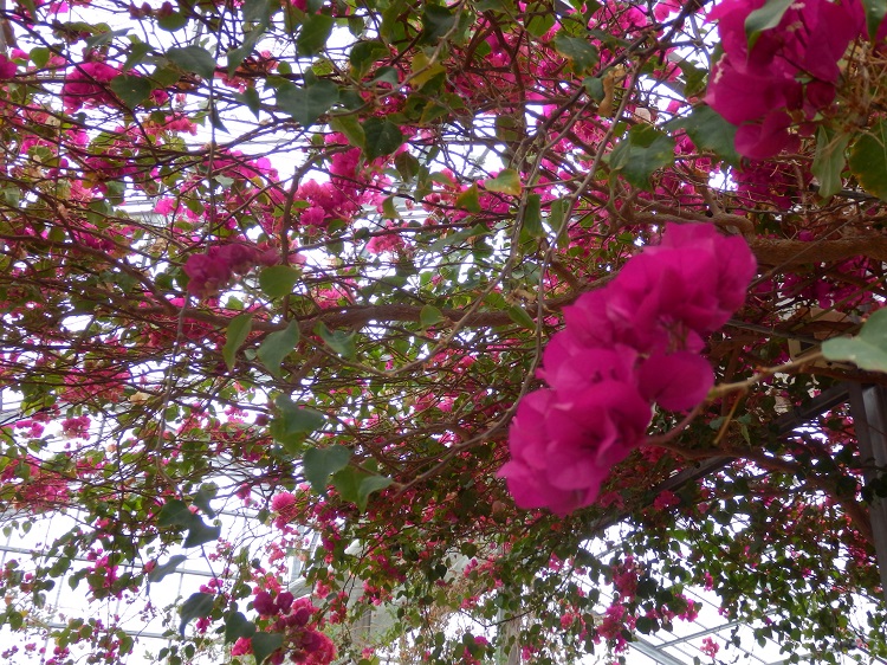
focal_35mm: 37
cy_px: 332
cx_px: 444
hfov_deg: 50.2
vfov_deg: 38.6
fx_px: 948
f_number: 3.6
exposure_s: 1/60
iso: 160
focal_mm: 6.6
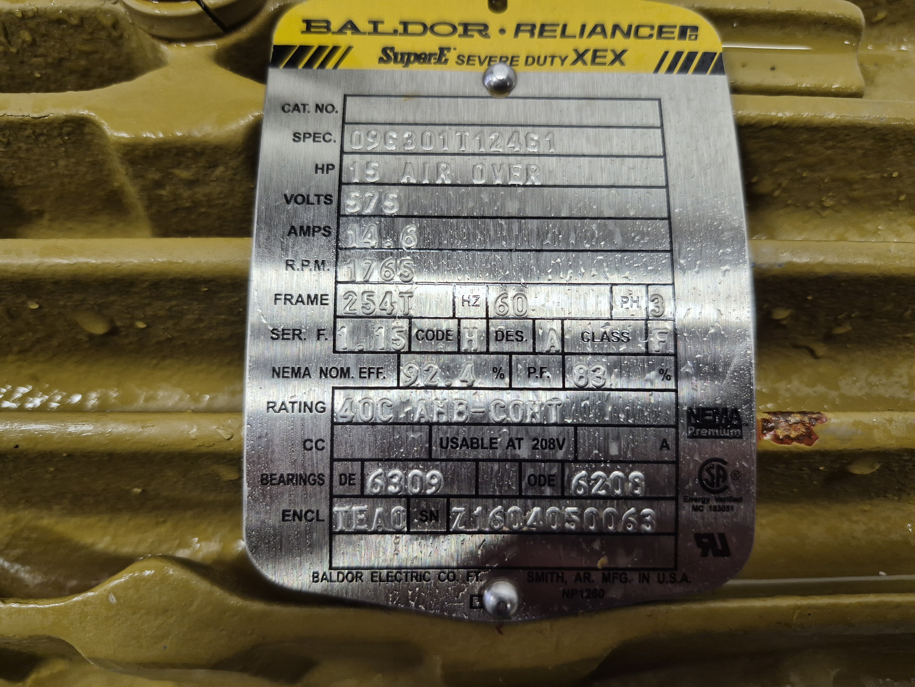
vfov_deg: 58.9
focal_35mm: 23
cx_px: 458
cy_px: 344
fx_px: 608
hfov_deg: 73.9
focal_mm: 5.4
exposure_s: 1/120
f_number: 1.8
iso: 200
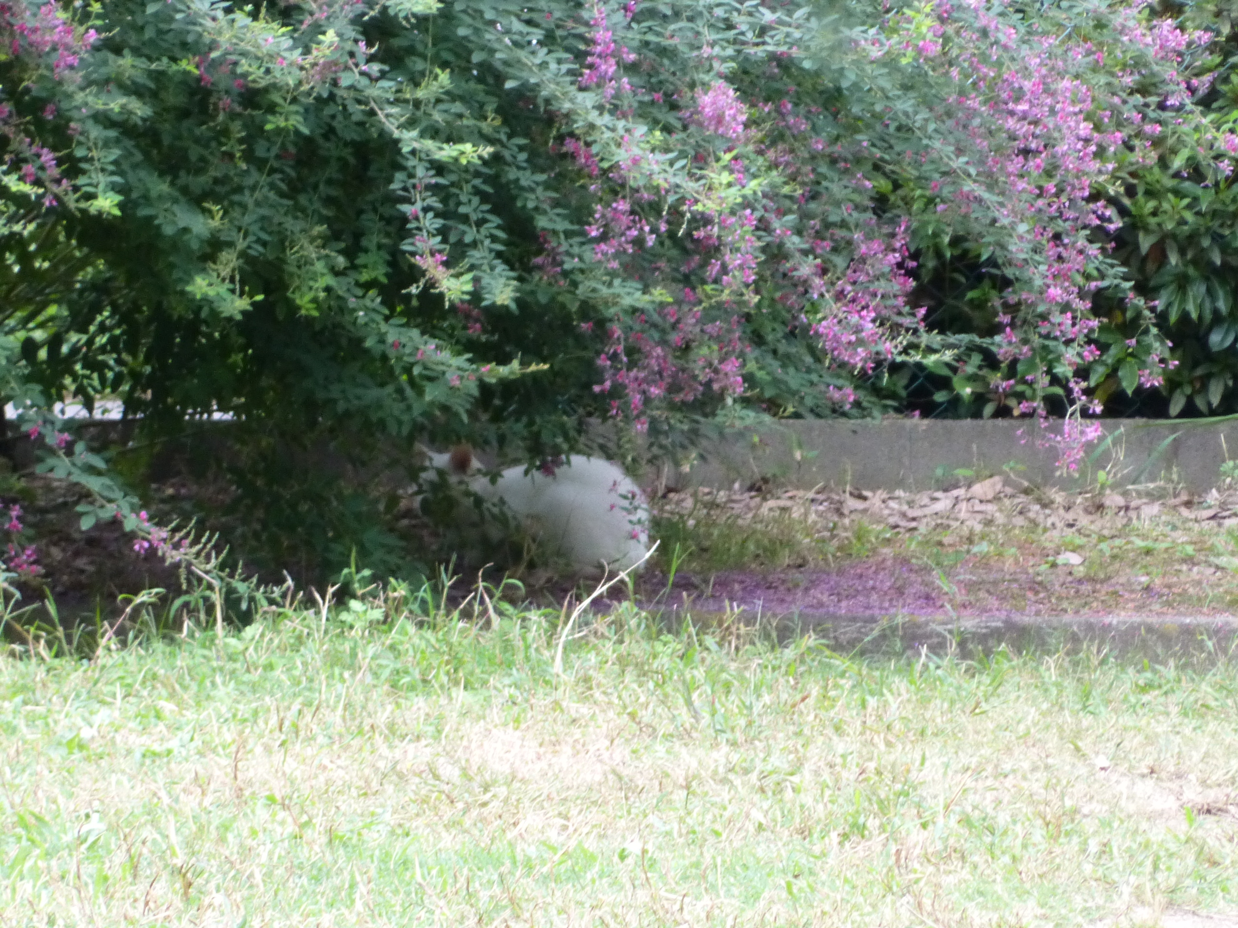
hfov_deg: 5.6
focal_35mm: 353
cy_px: 464
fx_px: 12625
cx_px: 619
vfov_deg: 4.2
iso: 400
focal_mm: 45
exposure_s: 1/15
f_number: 5.9
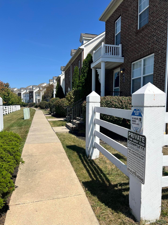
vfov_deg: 65.3
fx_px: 175
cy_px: 115
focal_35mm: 27
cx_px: 84
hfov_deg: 51.3
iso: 50
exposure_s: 1/5076
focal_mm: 5.7
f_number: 1.5
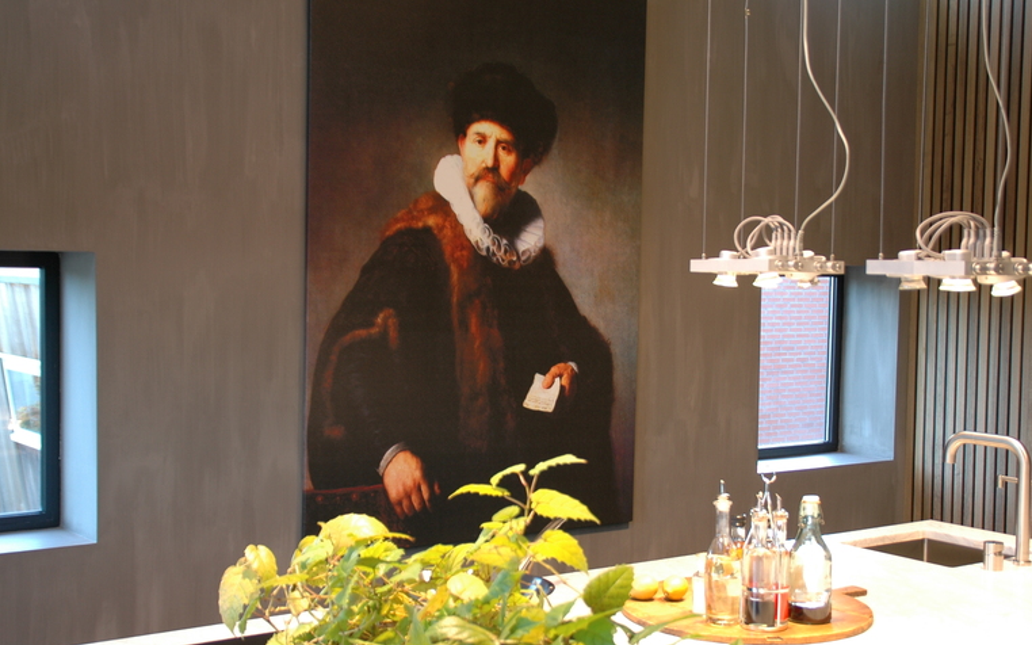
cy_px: 331
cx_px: 546
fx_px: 1350
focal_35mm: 48
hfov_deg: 41.8
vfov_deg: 26.9
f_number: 4.2
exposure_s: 1/13
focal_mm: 28
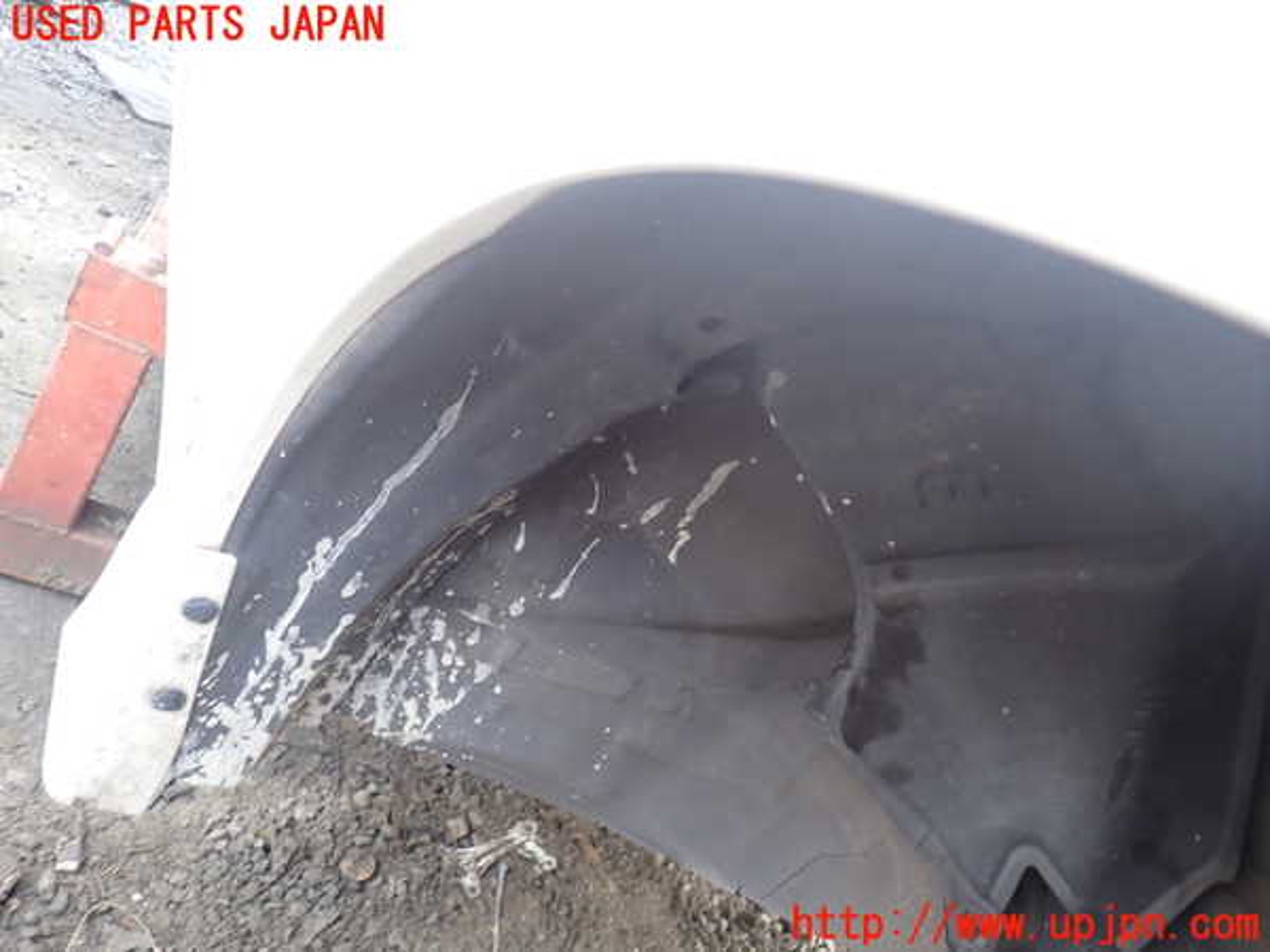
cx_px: 635
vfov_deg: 54.9
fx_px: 917
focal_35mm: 25
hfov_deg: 69.4
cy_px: 476
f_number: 2
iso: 125
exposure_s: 1/60
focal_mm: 4.5
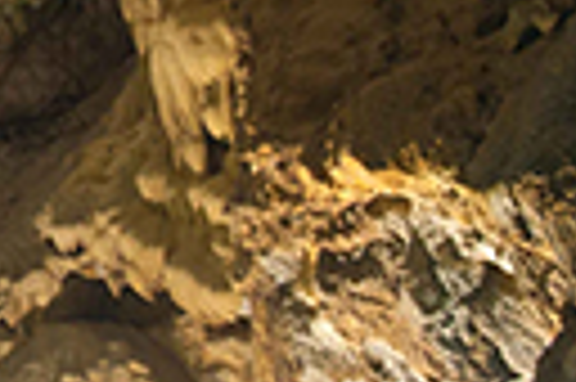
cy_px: -310
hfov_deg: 11.8
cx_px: -590
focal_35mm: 155
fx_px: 2477
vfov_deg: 8.5
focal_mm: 22
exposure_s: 2
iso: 200
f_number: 8
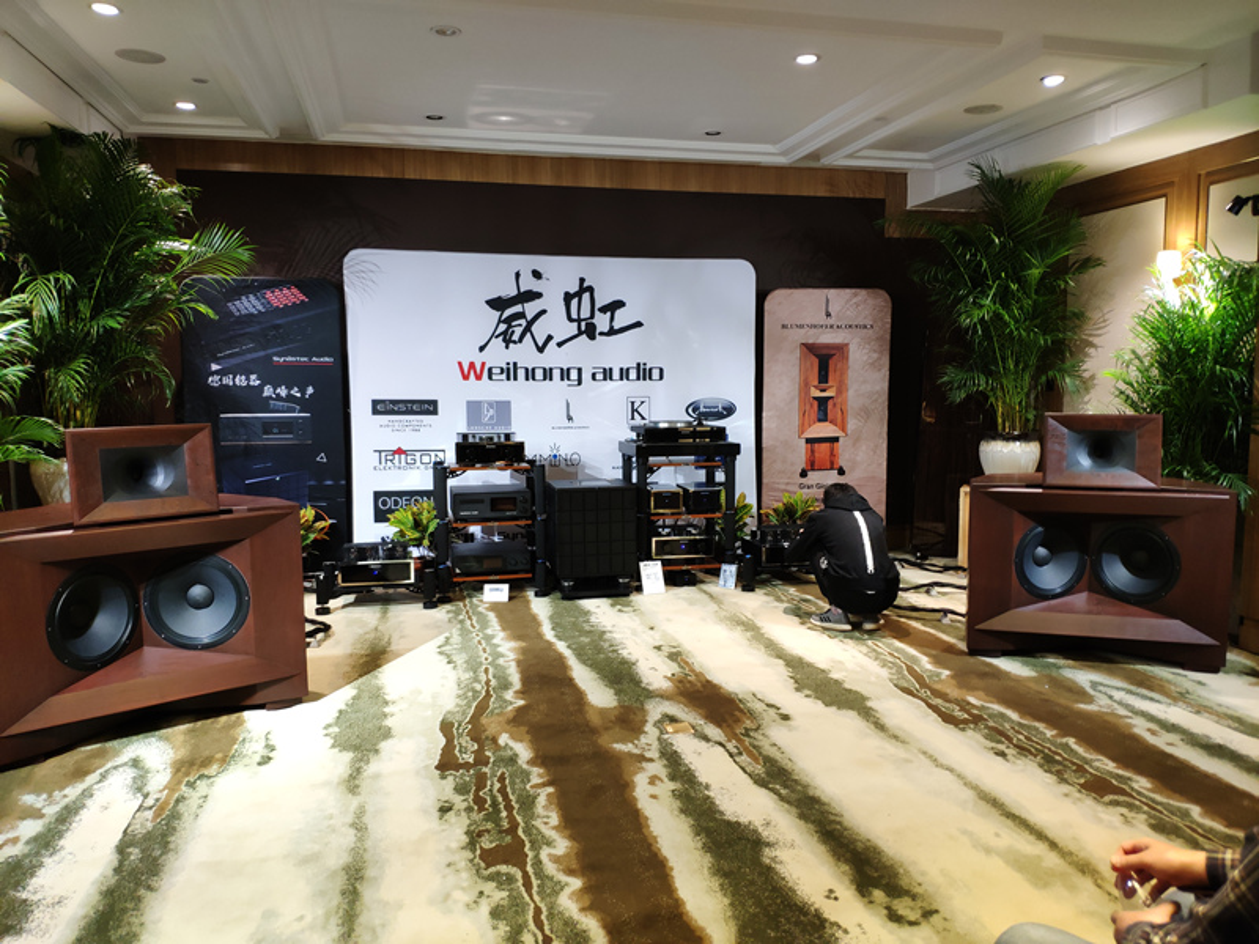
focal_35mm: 21
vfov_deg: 63.4
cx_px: 630
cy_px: 472
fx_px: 764
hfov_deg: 79.0
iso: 457
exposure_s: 1/50
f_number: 1.8
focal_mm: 4.22
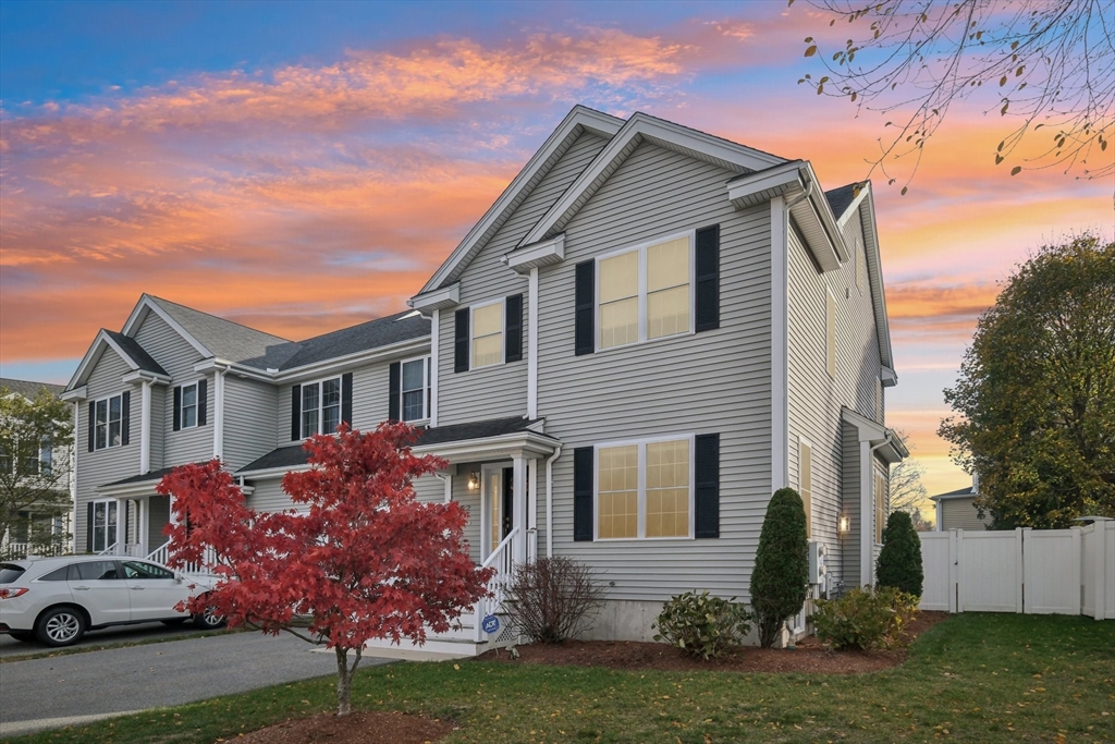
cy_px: 372
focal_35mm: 19
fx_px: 589
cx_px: 558
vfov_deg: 64.6
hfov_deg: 86.9
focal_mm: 12.6
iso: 320
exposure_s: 1/800
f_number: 5.6
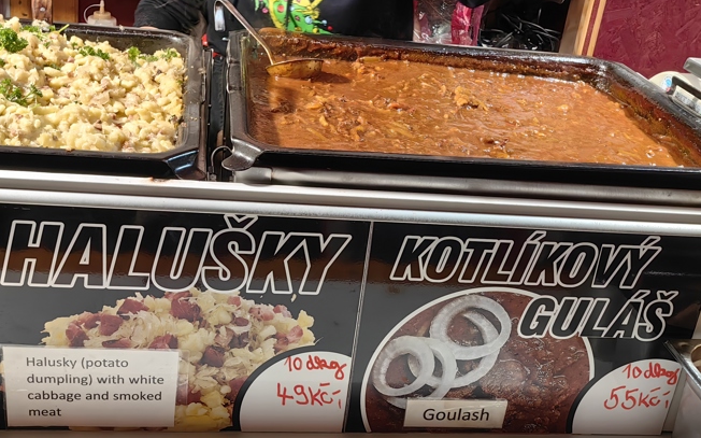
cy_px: 219
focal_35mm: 46
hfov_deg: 43.5
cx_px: 337
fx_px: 879
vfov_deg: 28.0
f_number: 4
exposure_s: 1/100
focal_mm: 5.75
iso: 125
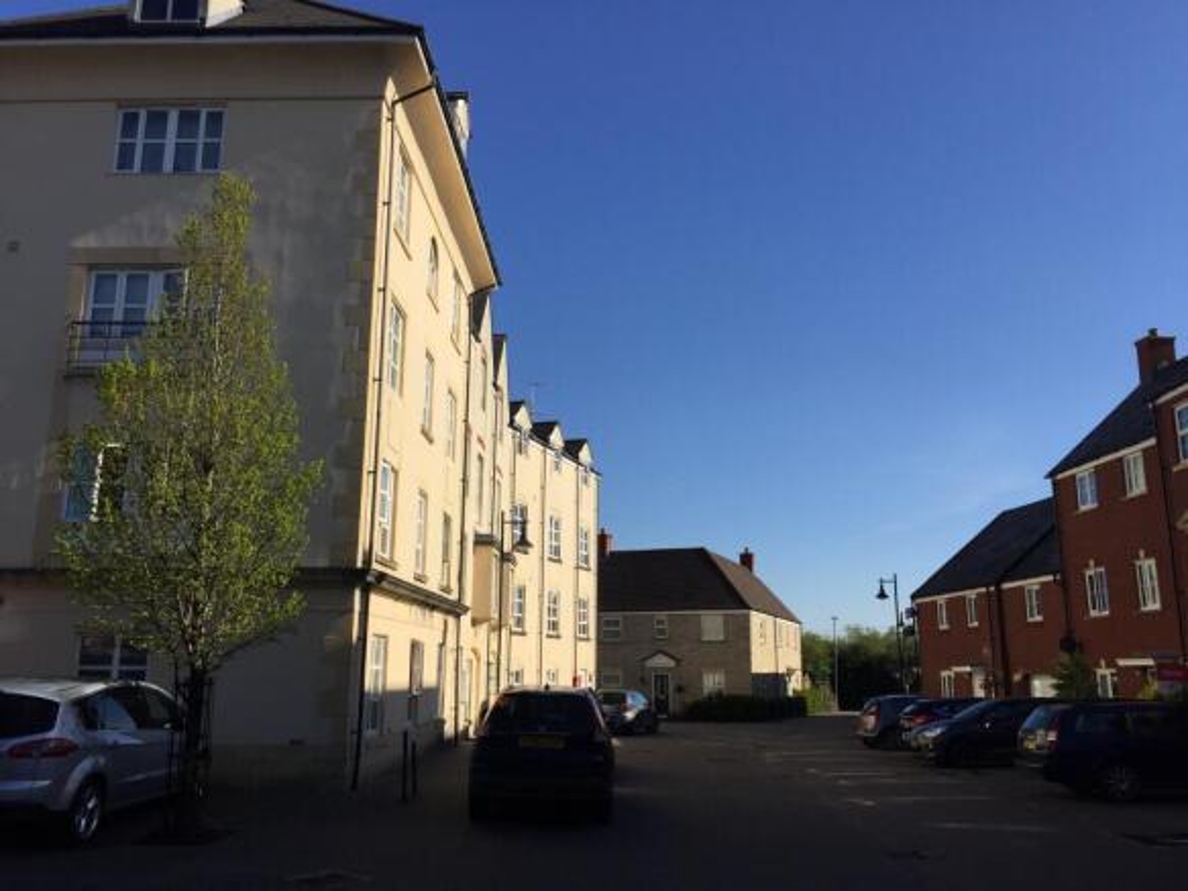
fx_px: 995
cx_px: 594
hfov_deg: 61.7
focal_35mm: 29
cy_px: 446
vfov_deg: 48.2
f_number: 2.2
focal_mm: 4.15
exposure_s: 1/3049
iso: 32
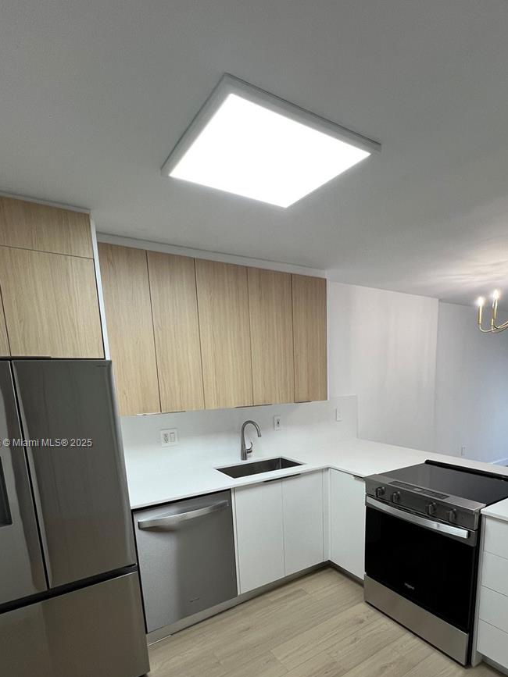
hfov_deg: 71.0
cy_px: 444
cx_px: 301
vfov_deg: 85.1
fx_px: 352
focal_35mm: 18
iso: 100
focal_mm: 1.57
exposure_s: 1/120
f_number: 1.8
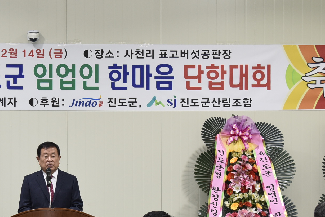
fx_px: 1029
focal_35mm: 114
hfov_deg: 17.8
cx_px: 56
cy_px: 181
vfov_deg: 12.0
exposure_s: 1/125
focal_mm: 38
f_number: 4.5
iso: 800
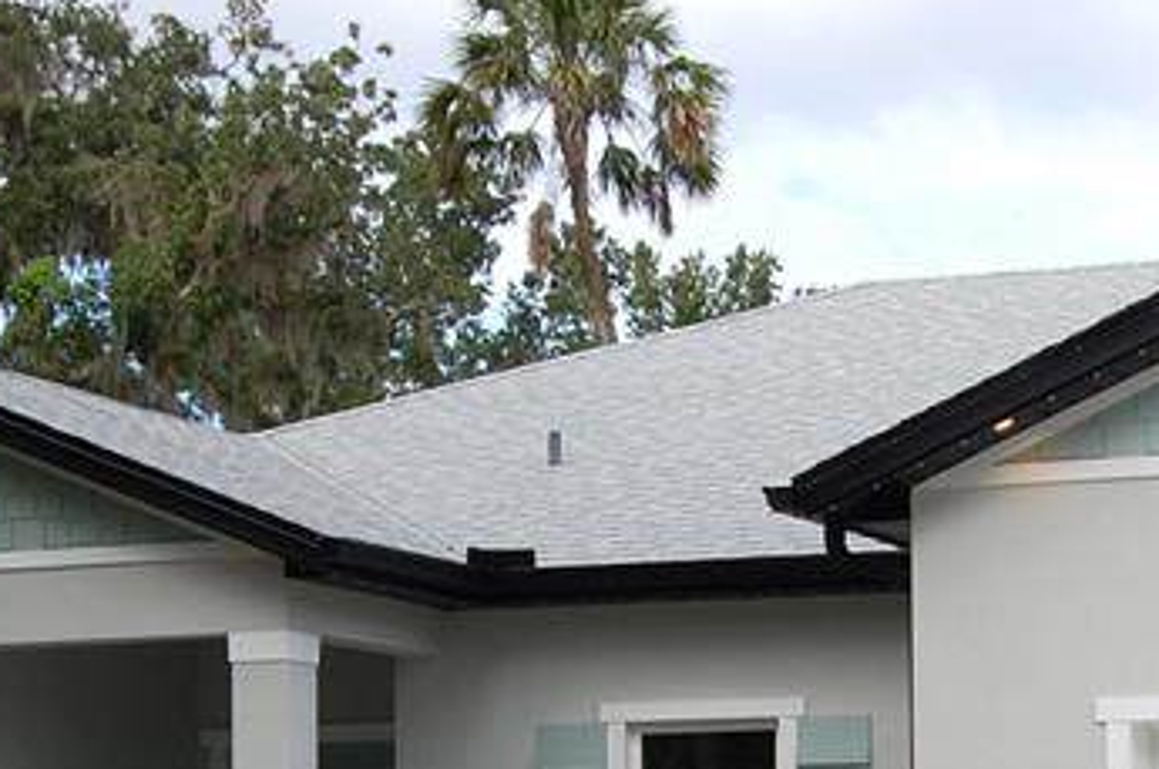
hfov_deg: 18.9
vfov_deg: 12.6
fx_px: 3440
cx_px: 978
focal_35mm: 107
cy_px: 806
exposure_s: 1/250
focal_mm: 24
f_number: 8
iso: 200
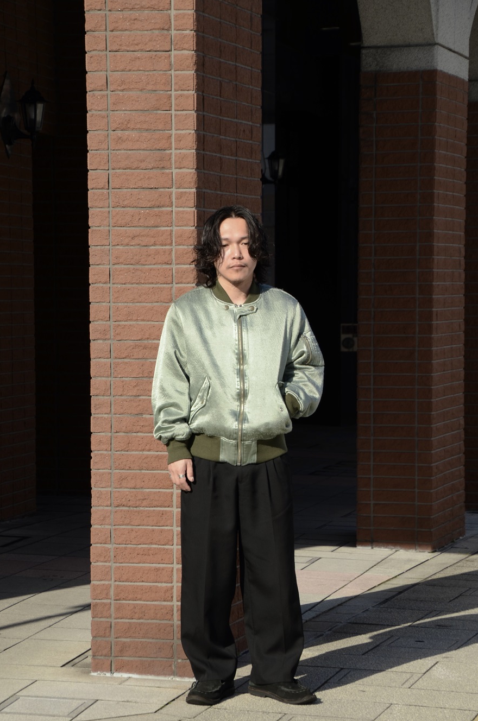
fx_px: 2660
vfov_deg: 15.4
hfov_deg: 10.3
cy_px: 380
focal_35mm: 133
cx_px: 236
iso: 160
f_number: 5.3
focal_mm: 78
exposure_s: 1/800
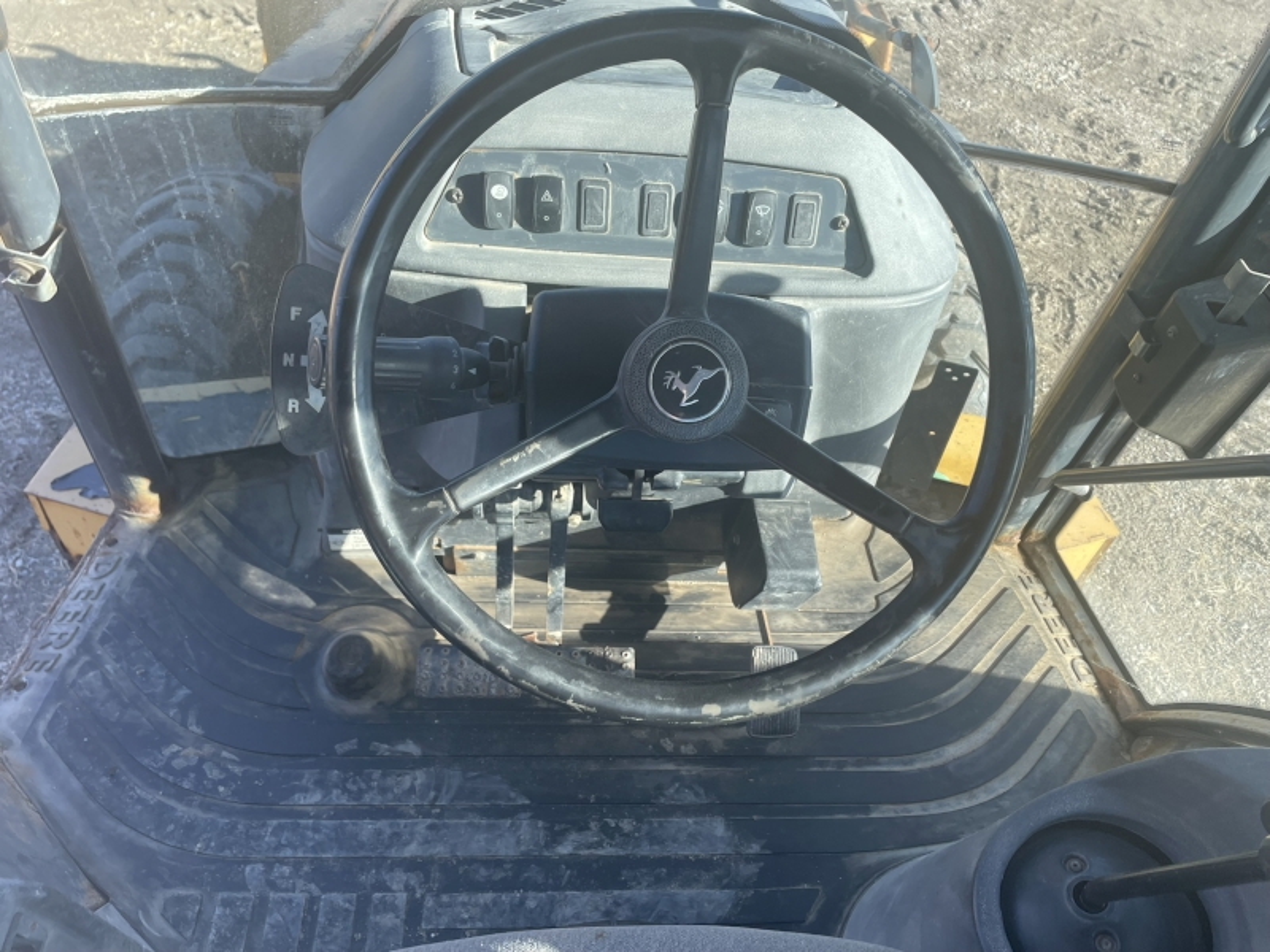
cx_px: 635
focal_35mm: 26
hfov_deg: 67.3
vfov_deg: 53.1
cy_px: 476
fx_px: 954
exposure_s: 1/550
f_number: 1.6
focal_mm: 4.2
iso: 32
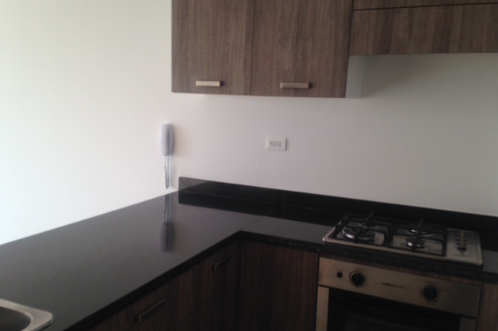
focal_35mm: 35
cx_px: 249
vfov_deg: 37.8
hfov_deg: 54.5
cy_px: 181
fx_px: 484
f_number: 2.4
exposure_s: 1/40
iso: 50
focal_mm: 4.12
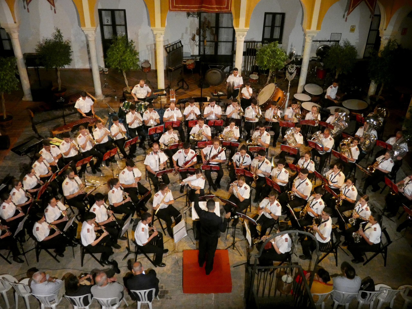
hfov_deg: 52.6
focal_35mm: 35
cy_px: 154
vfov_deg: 40.7
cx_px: 206
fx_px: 417
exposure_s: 1/50
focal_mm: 6.2
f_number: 3.4
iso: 1600
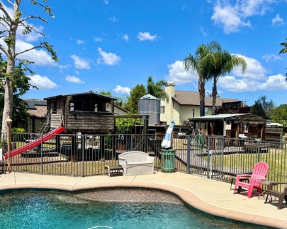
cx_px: 163
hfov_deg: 48.9
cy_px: 140
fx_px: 314
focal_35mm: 37
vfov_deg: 39.9
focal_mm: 5.7
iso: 50
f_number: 1.5
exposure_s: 1/5076
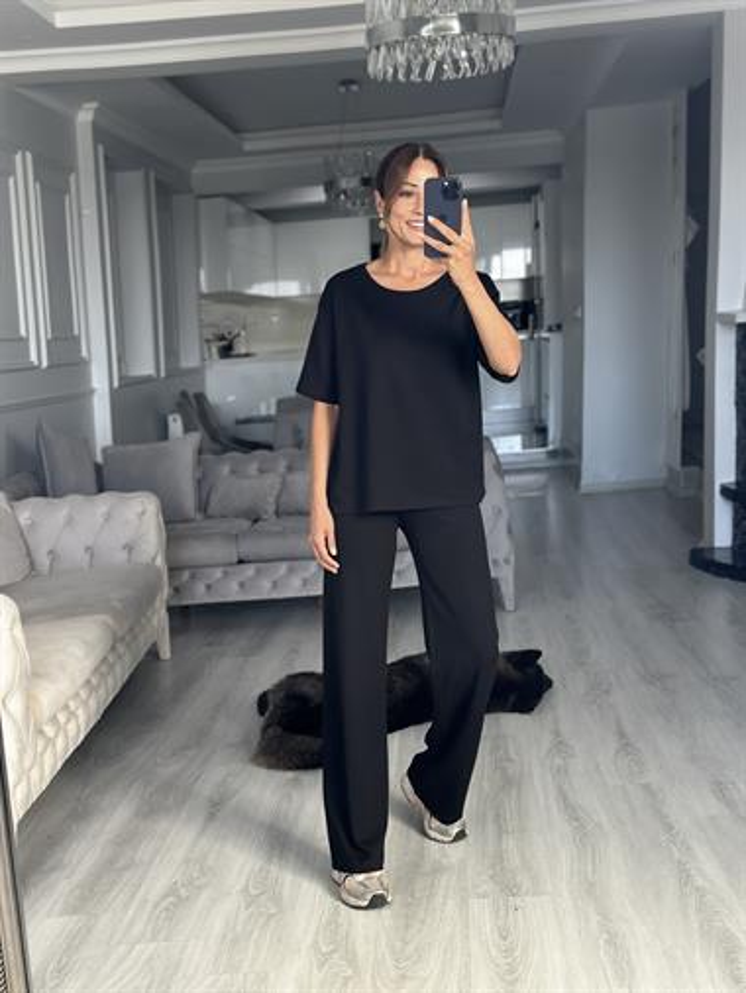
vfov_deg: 39.6
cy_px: 496
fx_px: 1378
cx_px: 373
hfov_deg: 30.3
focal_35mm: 48
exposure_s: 1/80
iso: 125
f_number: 1.78
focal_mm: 6.86
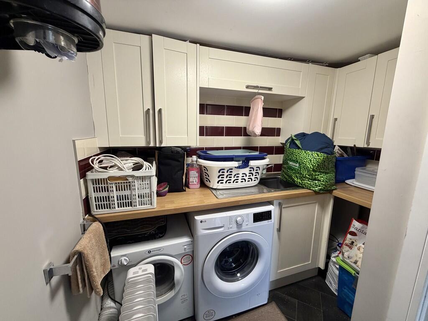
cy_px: 160
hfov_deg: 102.1
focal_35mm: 14
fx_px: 173
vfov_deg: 85.7
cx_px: 214
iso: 200
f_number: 2.2
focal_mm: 2.22
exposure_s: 1/50
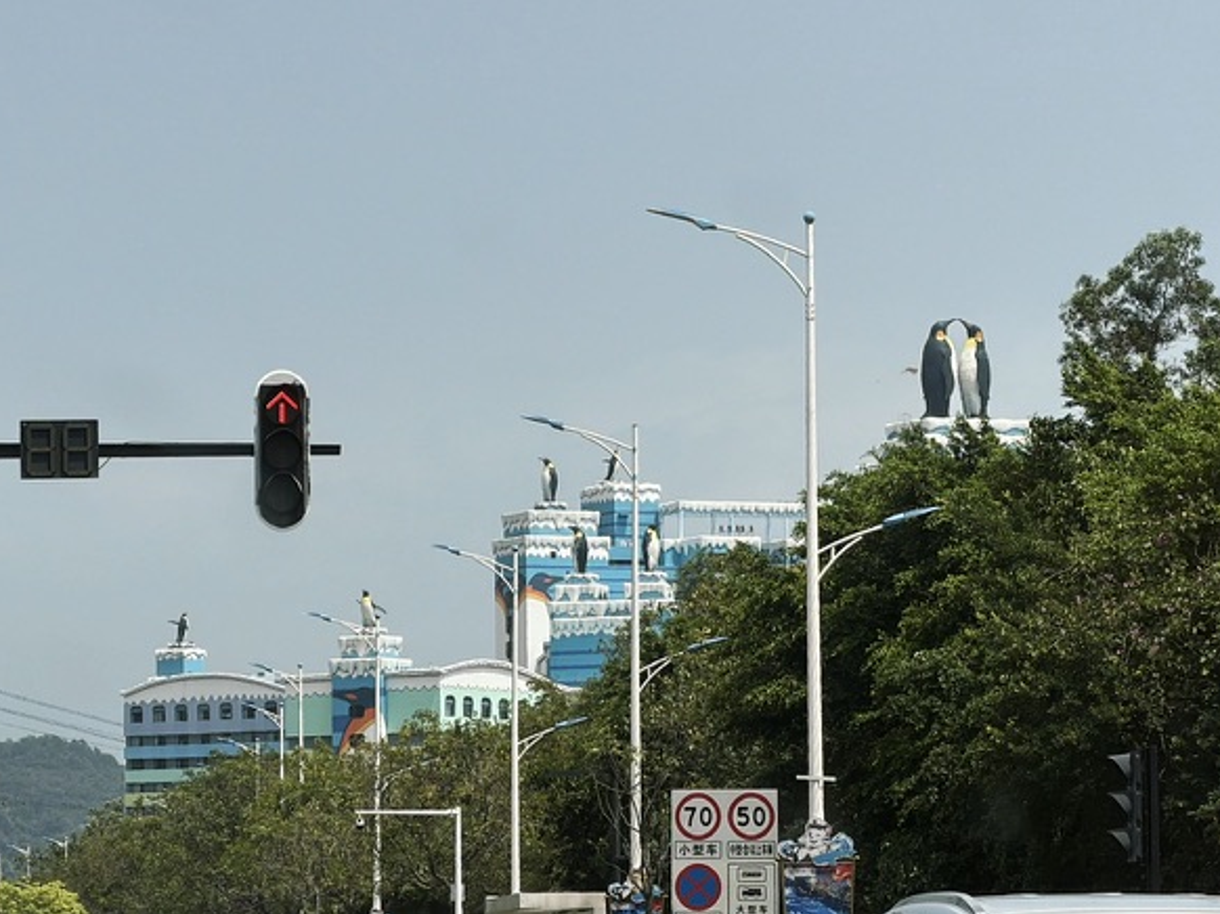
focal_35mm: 176
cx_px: 480
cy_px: 587
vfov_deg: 8.4
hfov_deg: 11.2
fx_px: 6200
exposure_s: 1/679
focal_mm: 16.89
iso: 20
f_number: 2.8
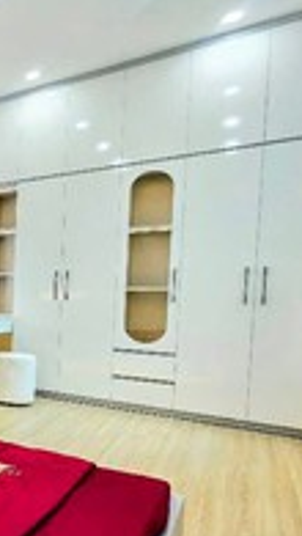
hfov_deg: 24.4
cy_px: 316
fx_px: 412
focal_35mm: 29
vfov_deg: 65.5
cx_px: -206
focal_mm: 2.2
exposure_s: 1/50
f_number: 2.2
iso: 80
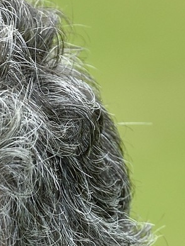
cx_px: -207
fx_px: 8388
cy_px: 612
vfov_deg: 1.7
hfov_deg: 1.3
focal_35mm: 1179
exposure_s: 1/160
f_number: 5.6
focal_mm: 200
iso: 400
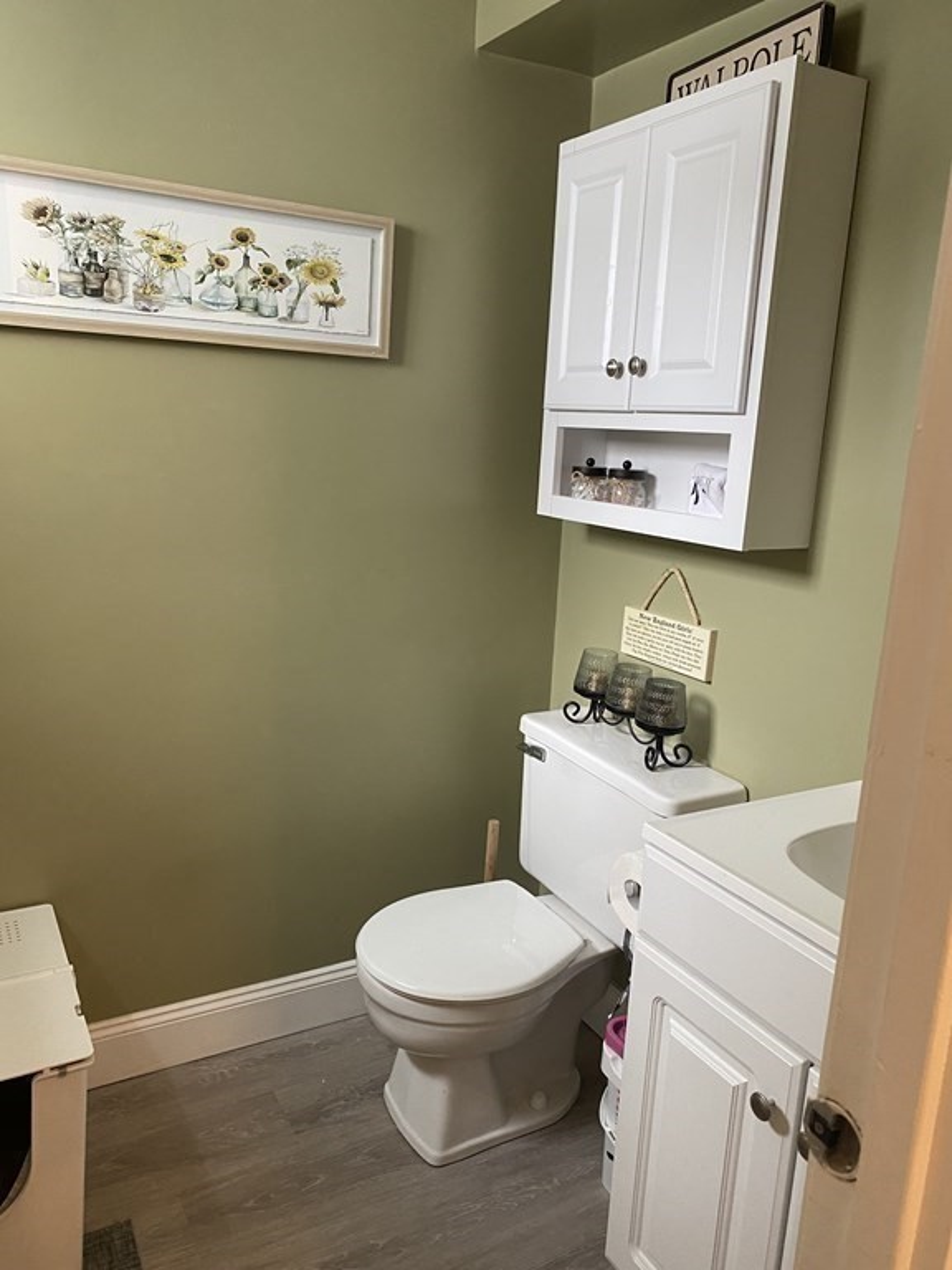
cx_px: 476
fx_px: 953
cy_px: 635
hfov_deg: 53.1
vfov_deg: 67.3
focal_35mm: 26
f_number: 1.8
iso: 200
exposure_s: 1/60
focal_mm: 4.25
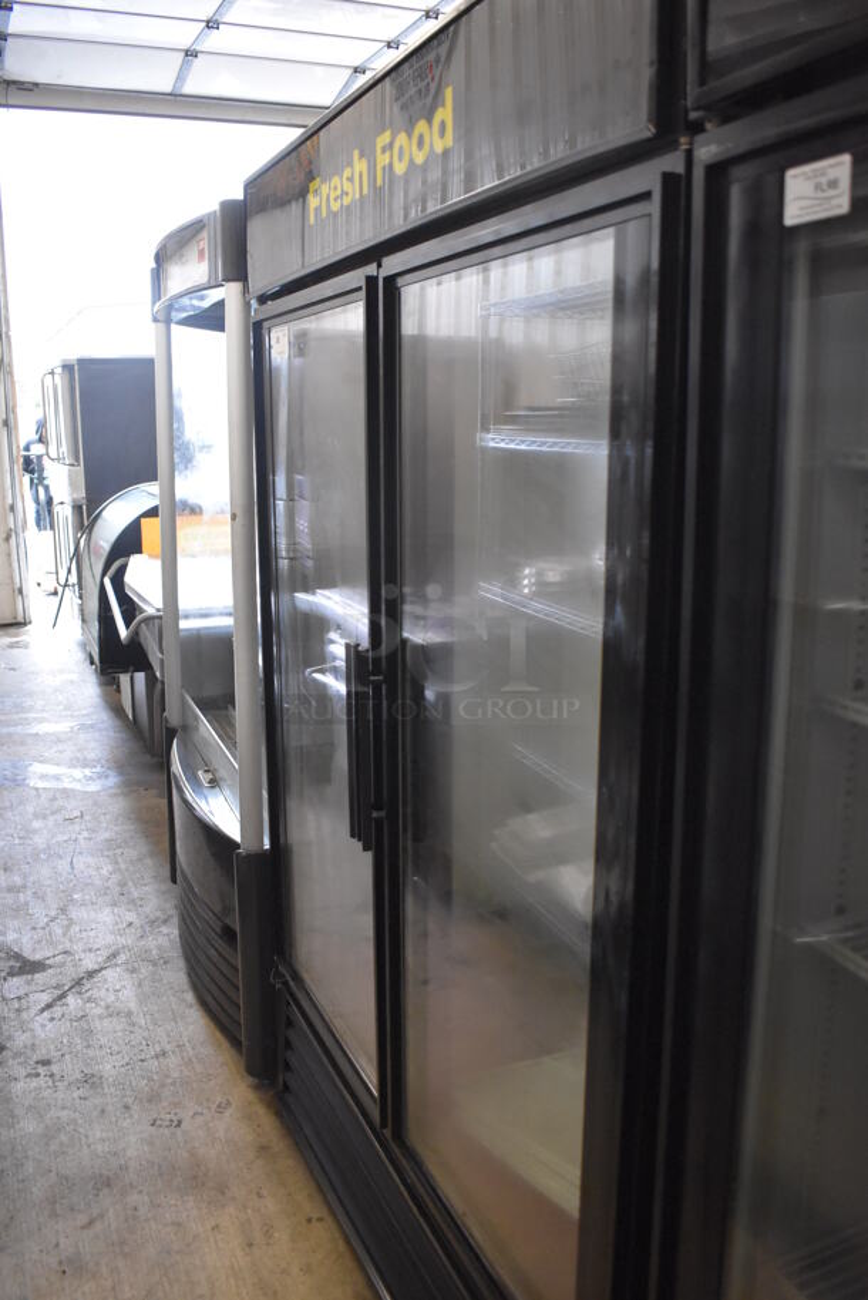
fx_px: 1083
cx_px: 434
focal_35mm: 30
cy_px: 650
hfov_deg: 43.7
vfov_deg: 61.9
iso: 3600
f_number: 3.5
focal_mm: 20
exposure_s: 1/125
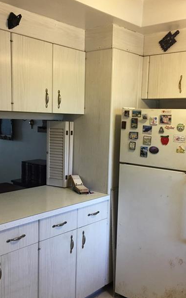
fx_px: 316
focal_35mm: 39
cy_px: 163
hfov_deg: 32.7
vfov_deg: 50.3
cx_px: 86
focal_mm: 4.15
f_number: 2.2
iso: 50
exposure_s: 1/30
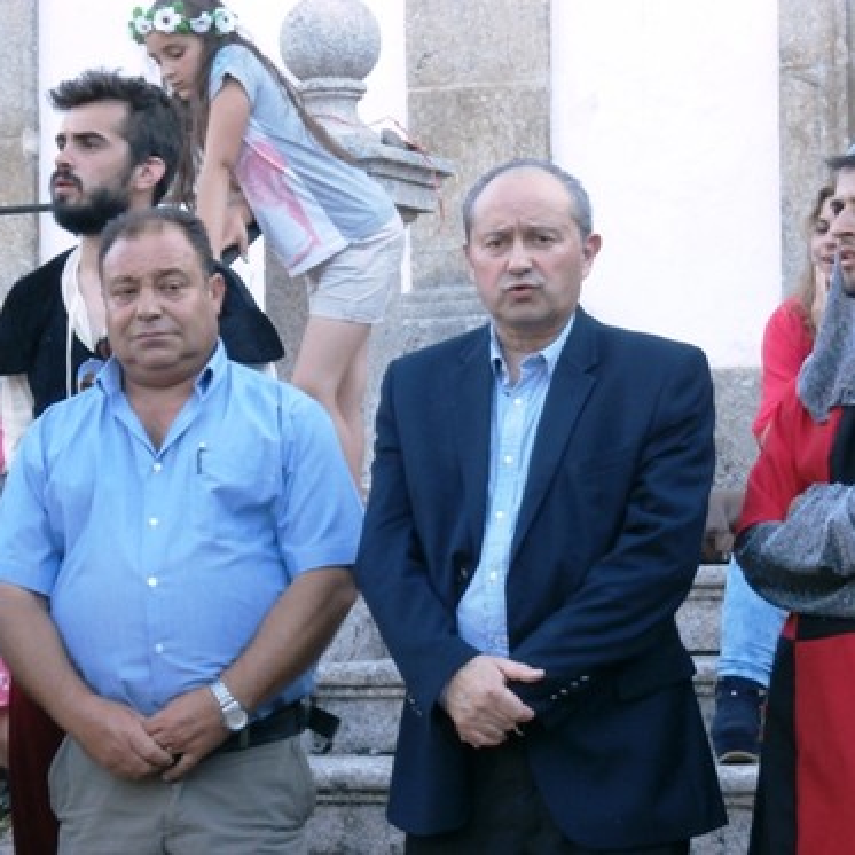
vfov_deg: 15.2
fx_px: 3214
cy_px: 428
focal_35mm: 115
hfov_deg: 15.2
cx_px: 463
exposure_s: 1/40
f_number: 4.9
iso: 250
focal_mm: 17.34
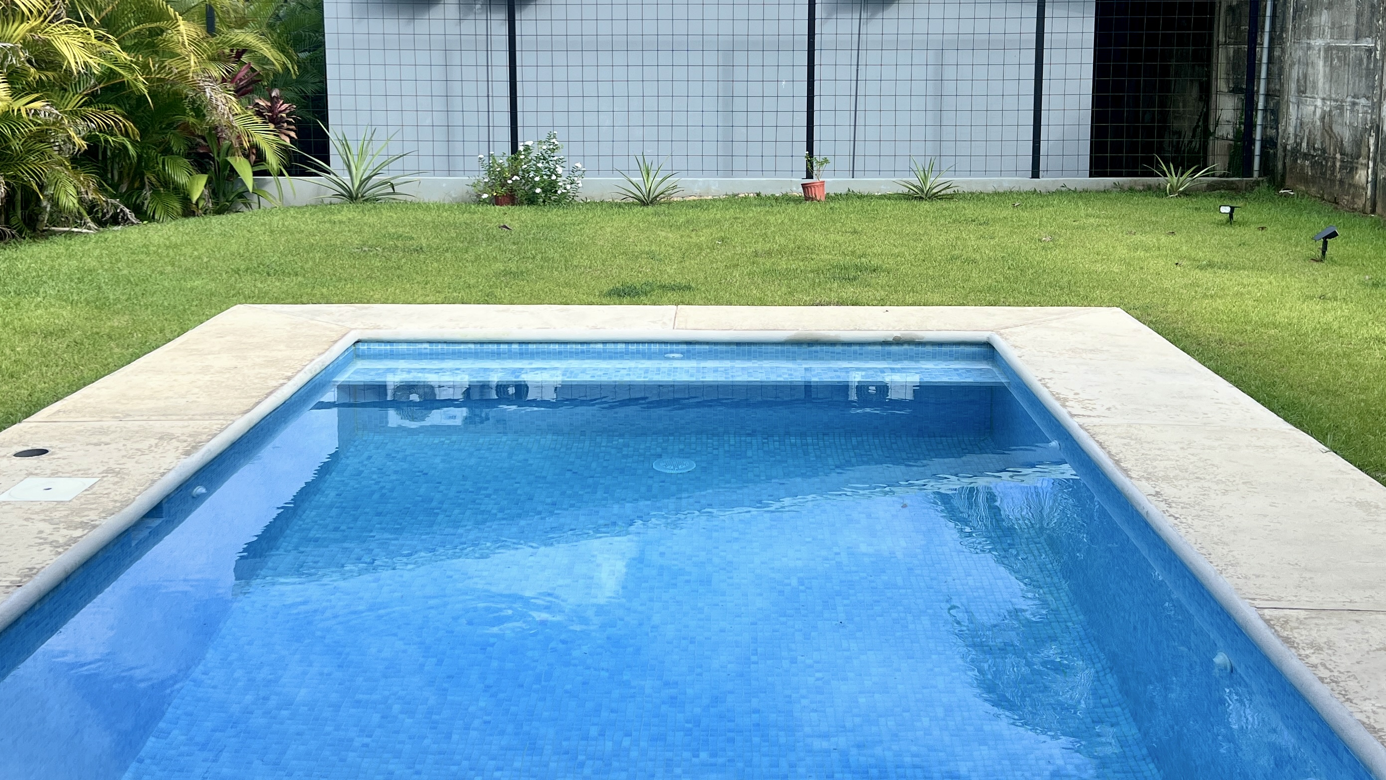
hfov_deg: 49.4
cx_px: 701
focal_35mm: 41
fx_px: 1507
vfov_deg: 28.7
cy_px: 234
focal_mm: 5.7
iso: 50
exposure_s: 1/2695
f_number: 1.5
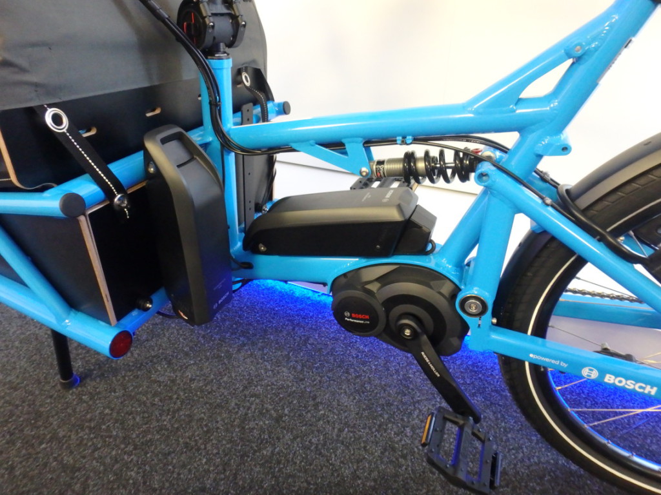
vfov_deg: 63.4
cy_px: 248
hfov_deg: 79.0
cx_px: 330
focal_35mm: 21
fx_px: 401
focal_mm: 3.7
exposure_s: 1/20
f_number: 3.5
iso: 800
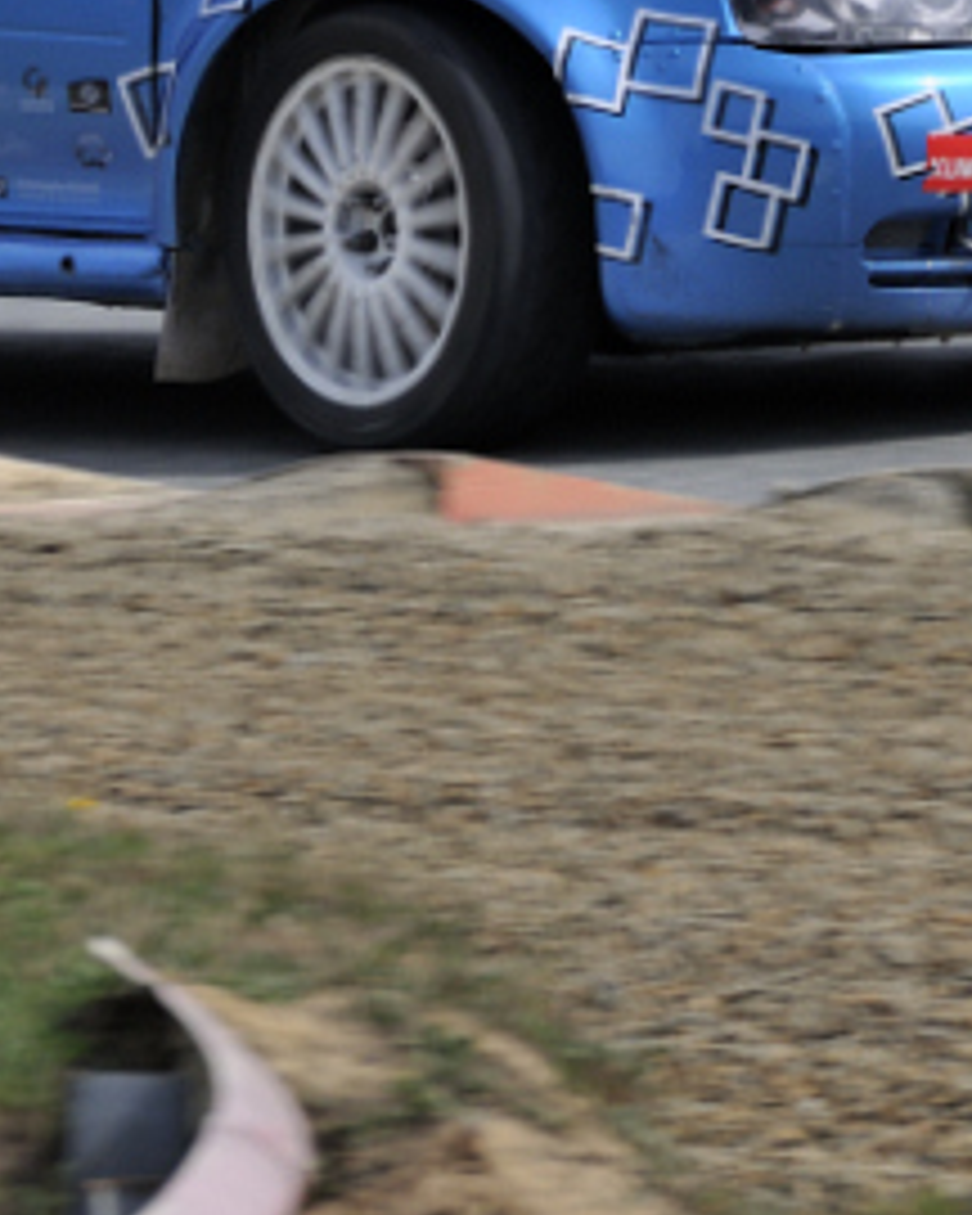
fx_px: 56240
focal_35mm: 1564
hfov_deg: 1.0
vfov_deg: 1.2
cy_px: -198
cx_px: 364
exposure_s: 1/320
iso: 200
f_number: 9
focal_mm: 300
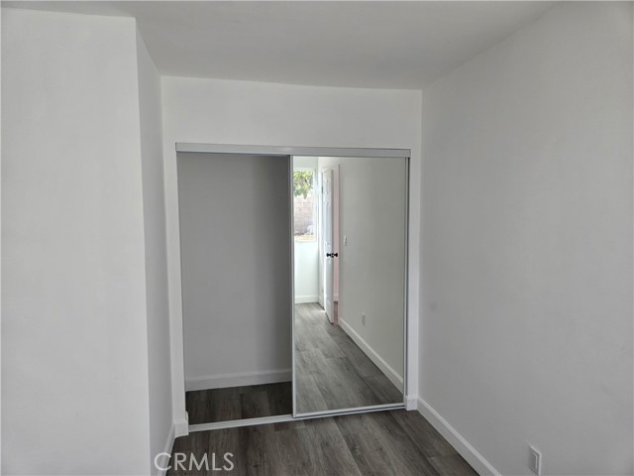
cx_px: 317
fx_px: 421
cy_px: 238
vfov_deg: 58.9
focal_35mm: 23
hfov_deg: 73.9
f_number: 1.8
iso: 32
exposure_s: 1/120
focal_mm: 5.4
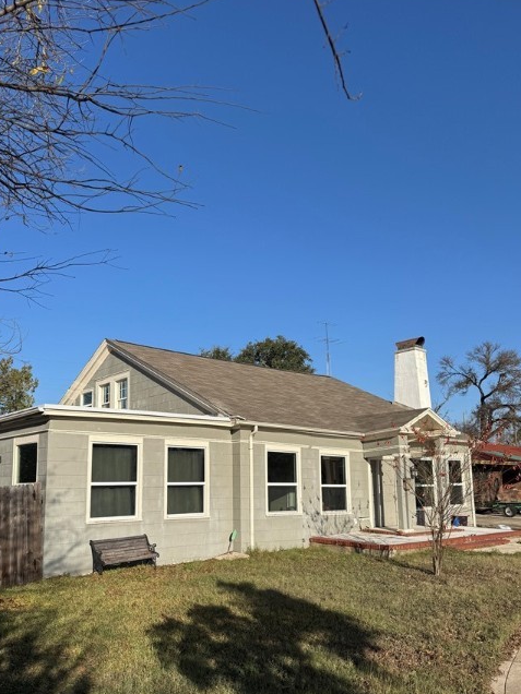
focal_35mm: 29
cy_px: 406
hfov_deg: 48.1
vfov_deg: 61.3
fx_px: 582
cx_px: 233
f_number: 1.78
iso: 80
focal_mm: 6.76
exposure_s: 1/6410
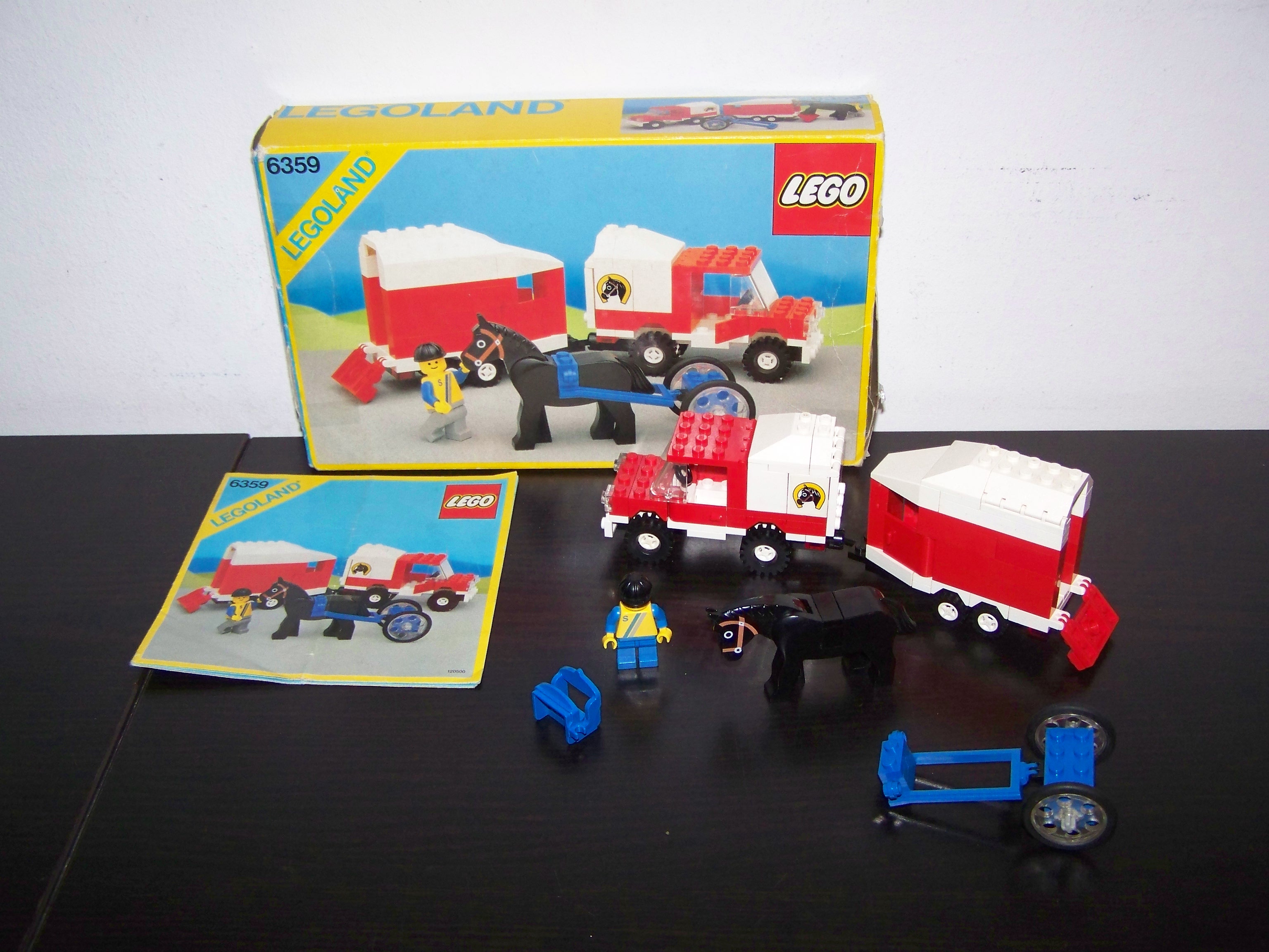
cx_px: 634
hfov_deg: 49.0
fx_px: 1393
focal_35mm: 38
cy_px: 476
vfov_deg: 37.7
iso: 200
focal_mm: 6.3
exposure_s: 1/30
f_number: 2.8
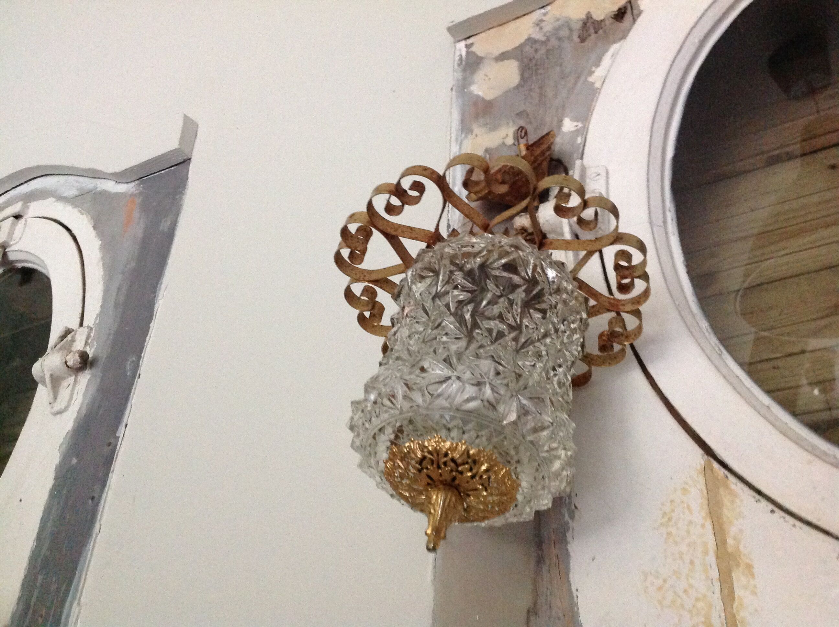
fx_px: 847
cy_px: 314
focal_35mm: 35
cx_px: 420
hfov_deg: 52.7
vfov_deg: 40.6
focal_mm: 4.28
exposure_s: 1/15
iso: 500
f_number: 2.4
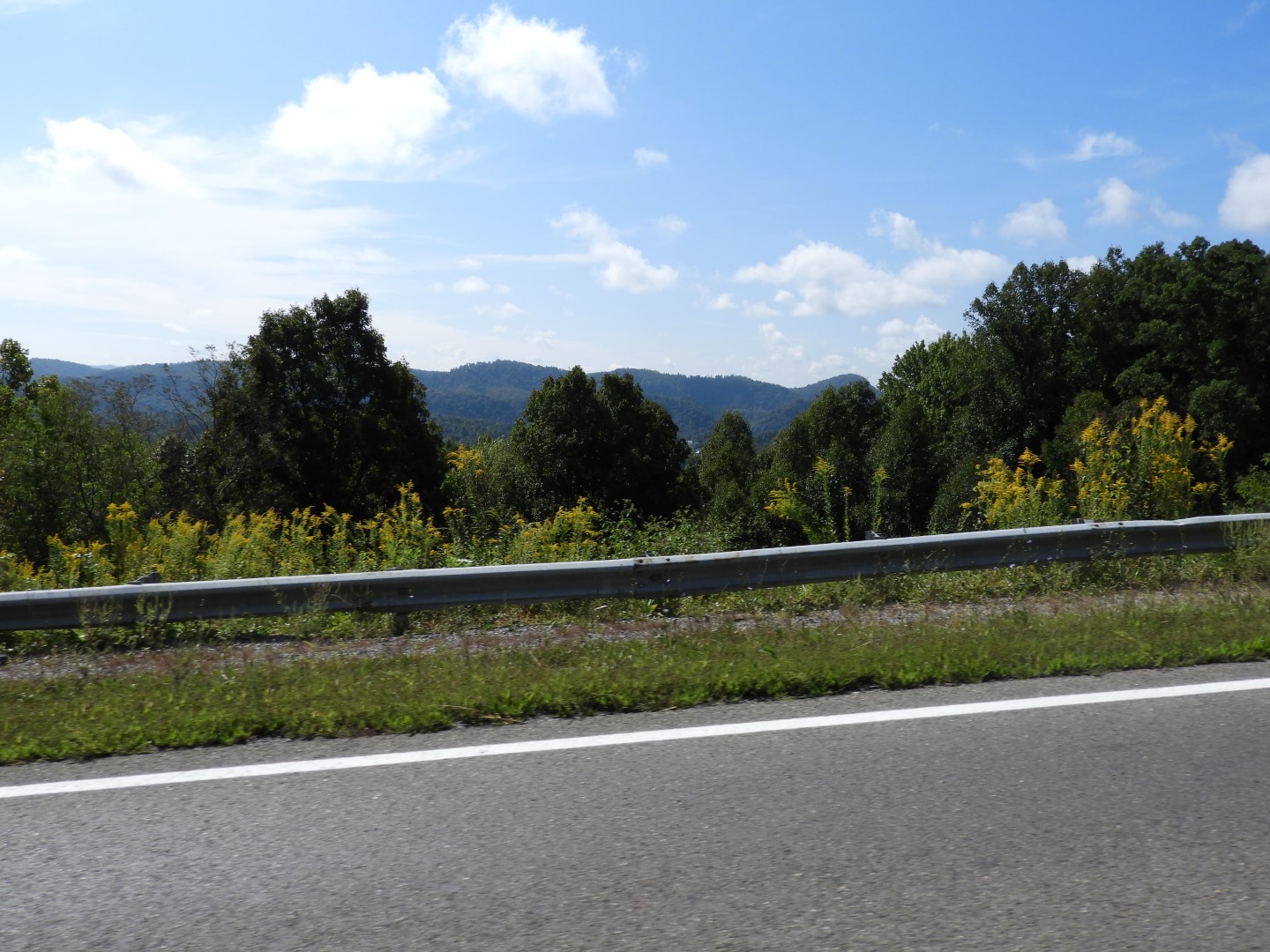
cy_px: 476
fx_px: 1027
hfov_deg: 63.4
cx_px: 635
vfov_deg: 49.7
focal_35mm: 28
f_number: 3.5
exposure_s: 1/1600
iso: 100
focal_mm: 5
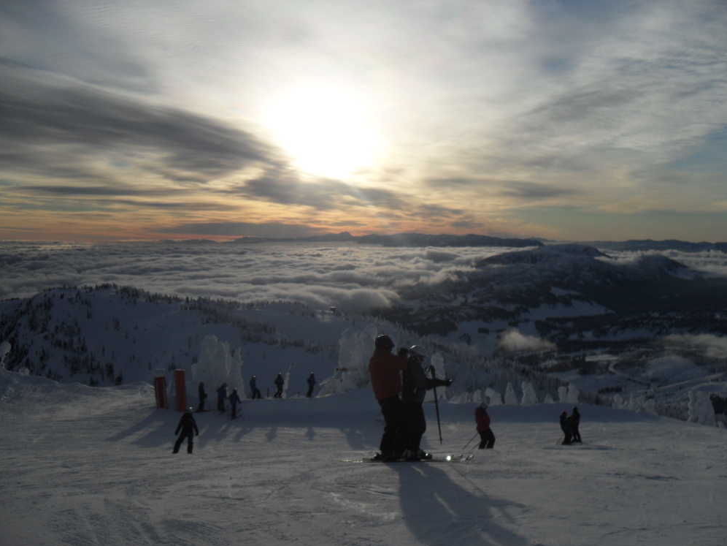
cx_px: 372
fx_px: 756
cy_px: 269
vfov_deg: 39.7
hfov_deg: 51.3
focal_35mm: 36
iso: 100
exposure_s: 1/350
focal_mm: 6.2
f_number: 8.9
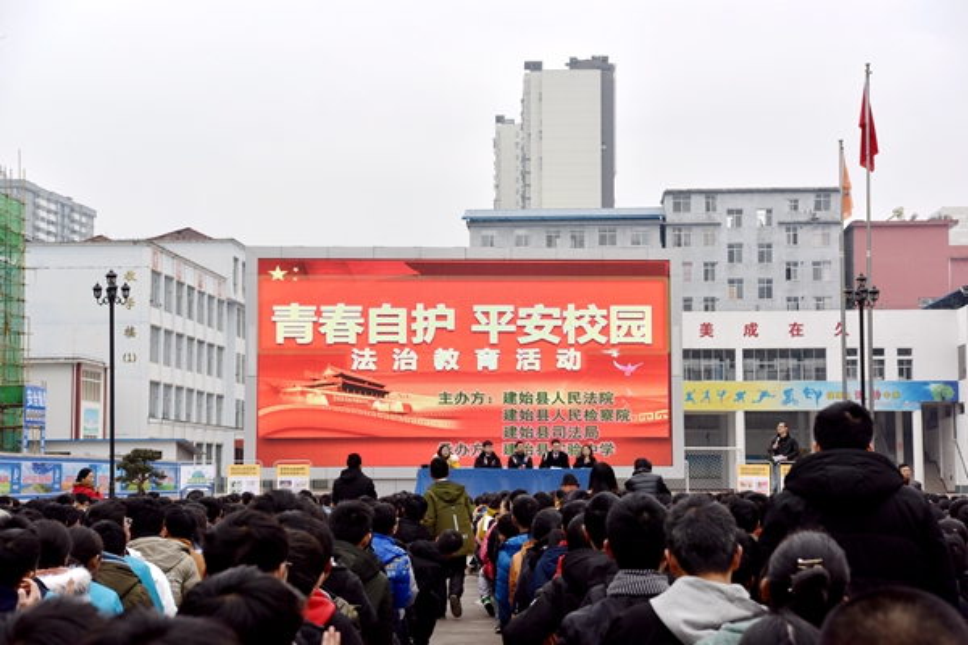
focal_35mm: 70
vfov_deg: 19.5
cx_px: 484
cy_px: 322
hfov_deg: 28.8
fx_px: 1882
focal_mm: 70
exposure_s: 1/400
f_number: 10
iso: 800
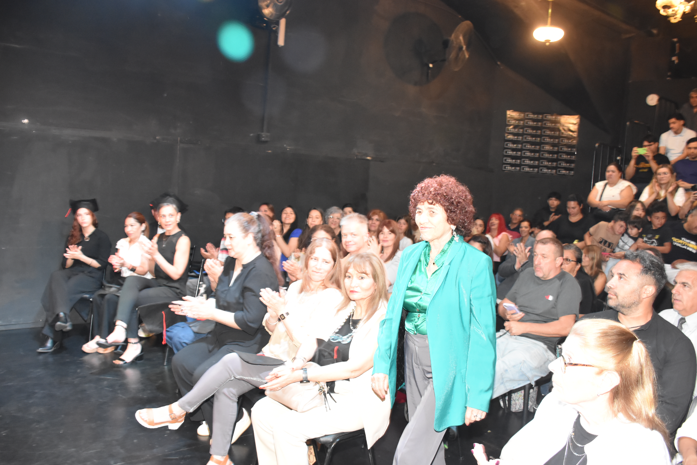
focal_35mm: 27
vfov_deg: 48.0
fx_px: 523
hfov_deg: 67.4
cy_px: 232
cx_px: 348
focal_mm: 18
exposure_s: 1/60
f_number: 4
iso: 2800
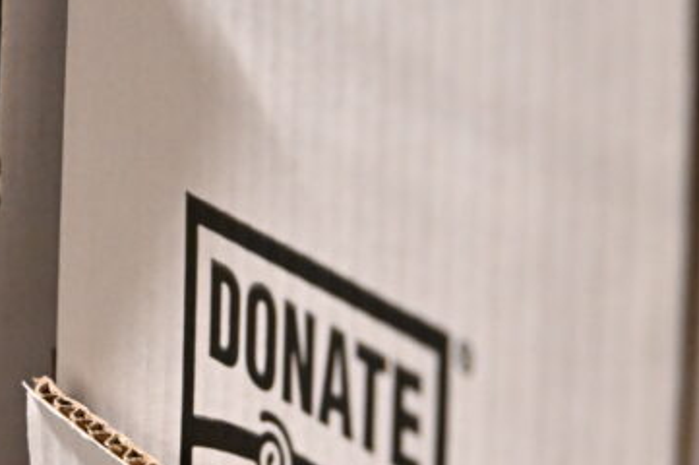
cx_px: 87
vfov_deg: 6.4
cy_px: 336
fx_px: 4132
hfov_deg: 9.6
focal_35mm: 213
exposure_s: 1/160
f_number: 3.5
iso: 6400
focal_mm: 75
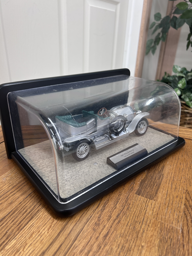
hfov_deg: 53.1
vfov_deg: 67.3
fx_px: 192
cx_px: 96
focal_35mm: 26
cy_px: 128
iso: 80
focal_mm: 5.7
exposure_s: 1/60
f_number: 1.5
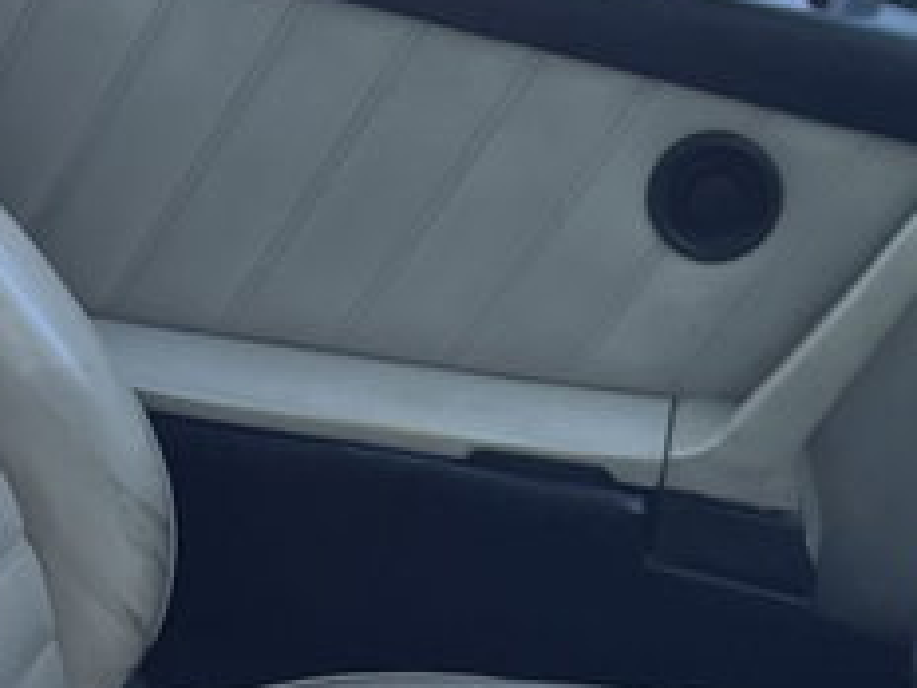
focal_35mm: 115
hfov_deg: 17.1
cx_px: 443
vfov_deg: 12.2
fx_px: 3046
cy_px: 1083
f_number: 1.6
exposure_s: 1/122
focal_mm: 5.1
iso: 40
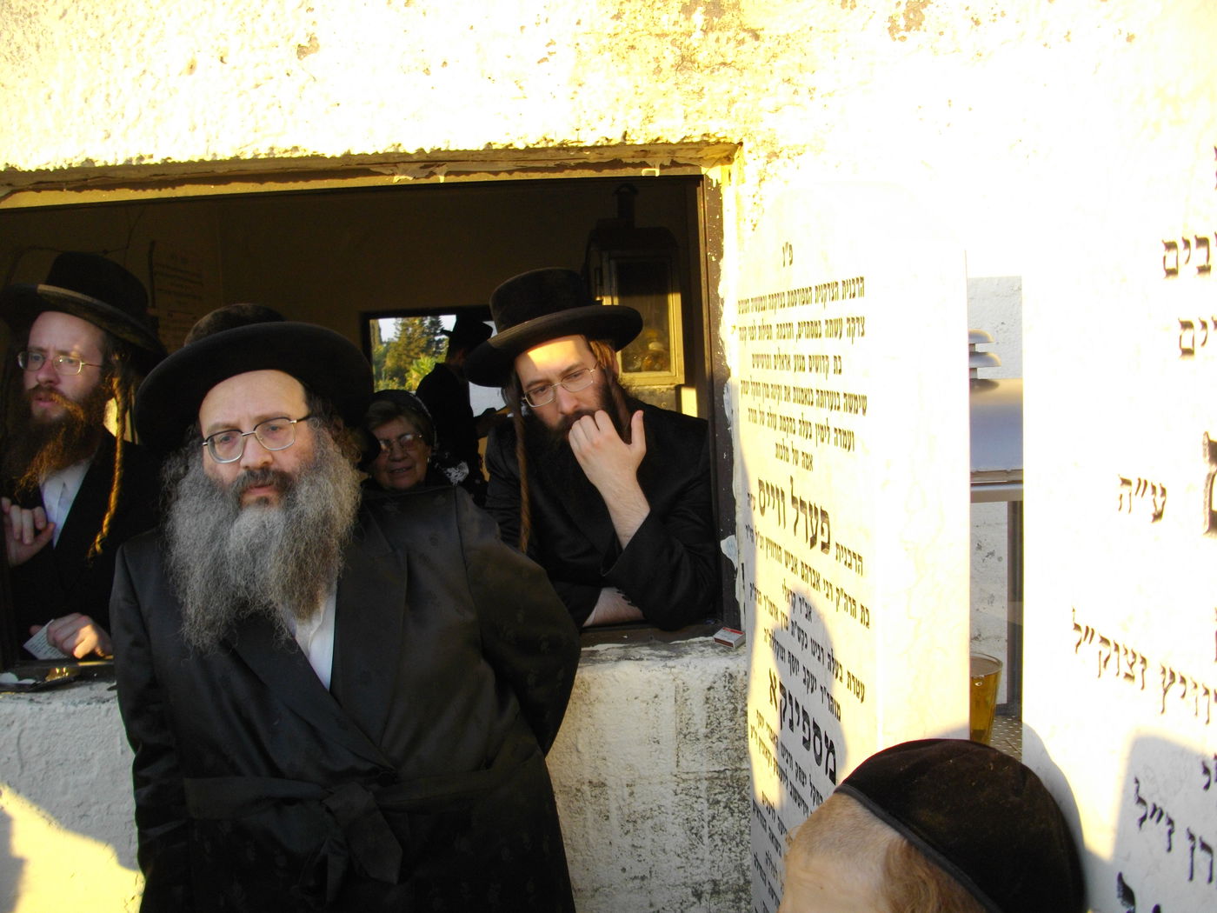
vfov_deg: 45.4
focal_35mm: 31
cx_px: 608
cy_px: 456
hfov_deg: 58.4
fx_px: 1090
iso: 100
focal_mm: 5.7
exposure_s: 1/250
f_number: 2.9
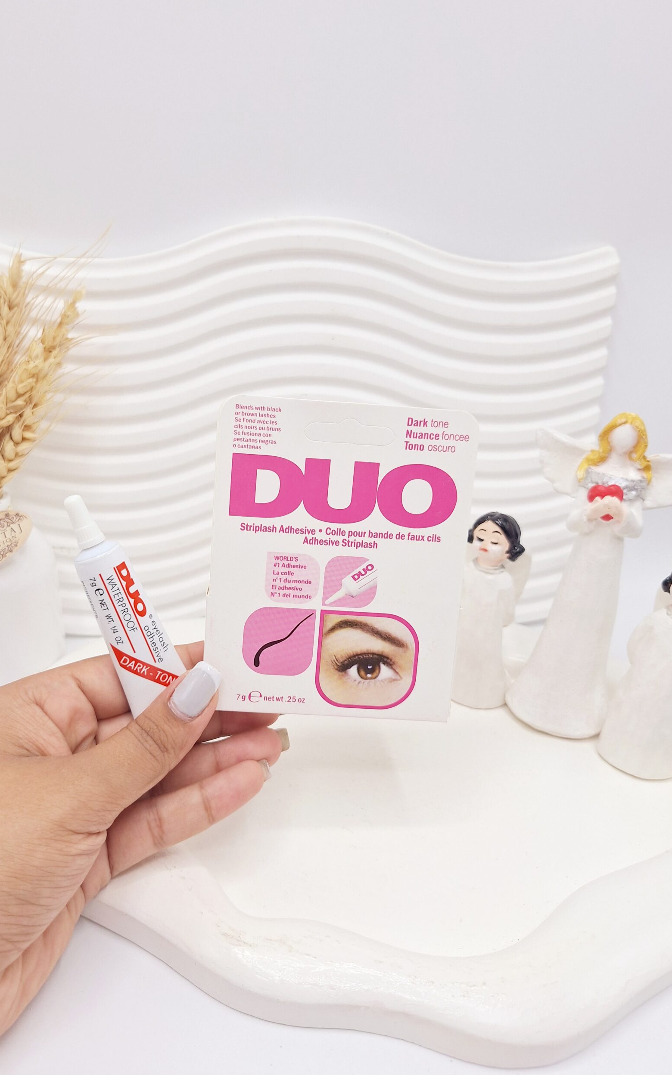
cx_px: 298
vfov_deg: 72.5
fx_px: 733
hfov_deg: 49.2
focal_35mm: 25
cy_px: 526
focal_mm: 5.54
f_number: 1.8
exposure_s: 1/455
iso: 40
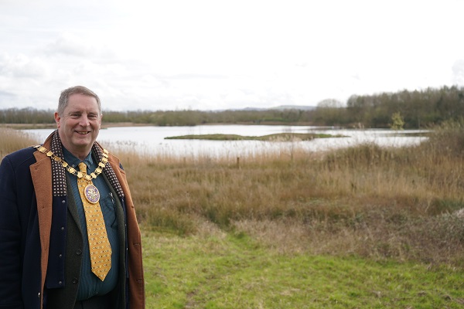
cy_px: 154
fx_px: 477
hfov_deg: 51.9
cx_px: 232
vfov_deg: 35.9
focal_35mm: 37
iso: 100
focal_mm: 37
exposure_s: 1/400
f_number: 4.5
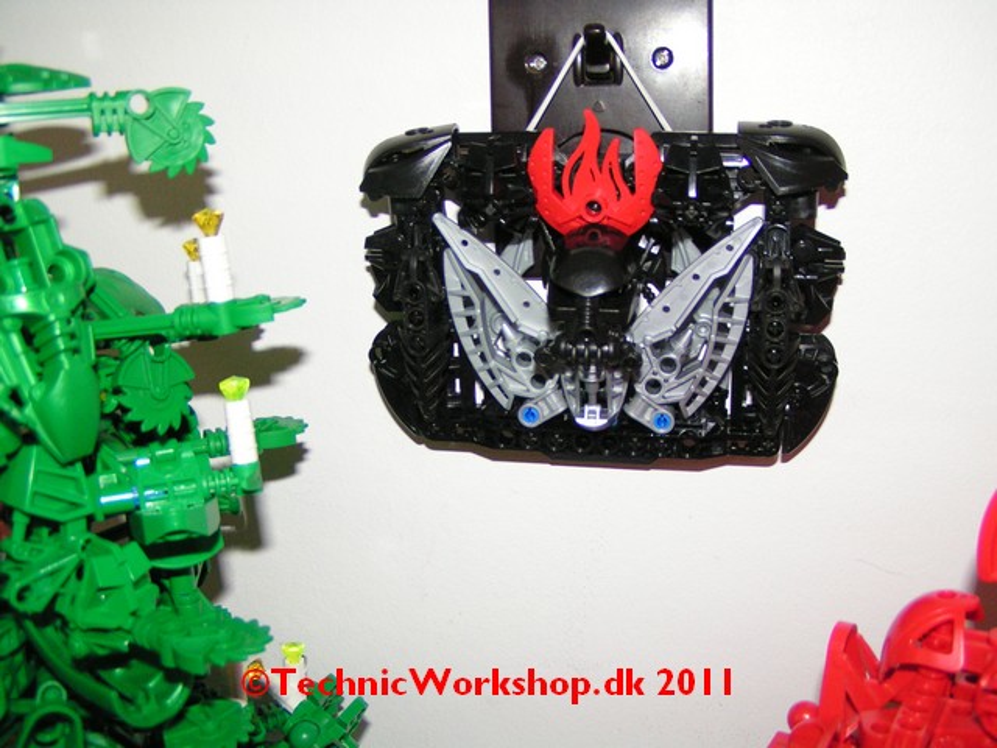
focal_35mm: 38
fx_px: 1094
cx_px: 498
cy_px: 374
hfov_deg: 49.0
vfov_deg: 37.7
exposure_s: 1/40
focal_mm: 5.8
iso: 200
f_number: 2.8
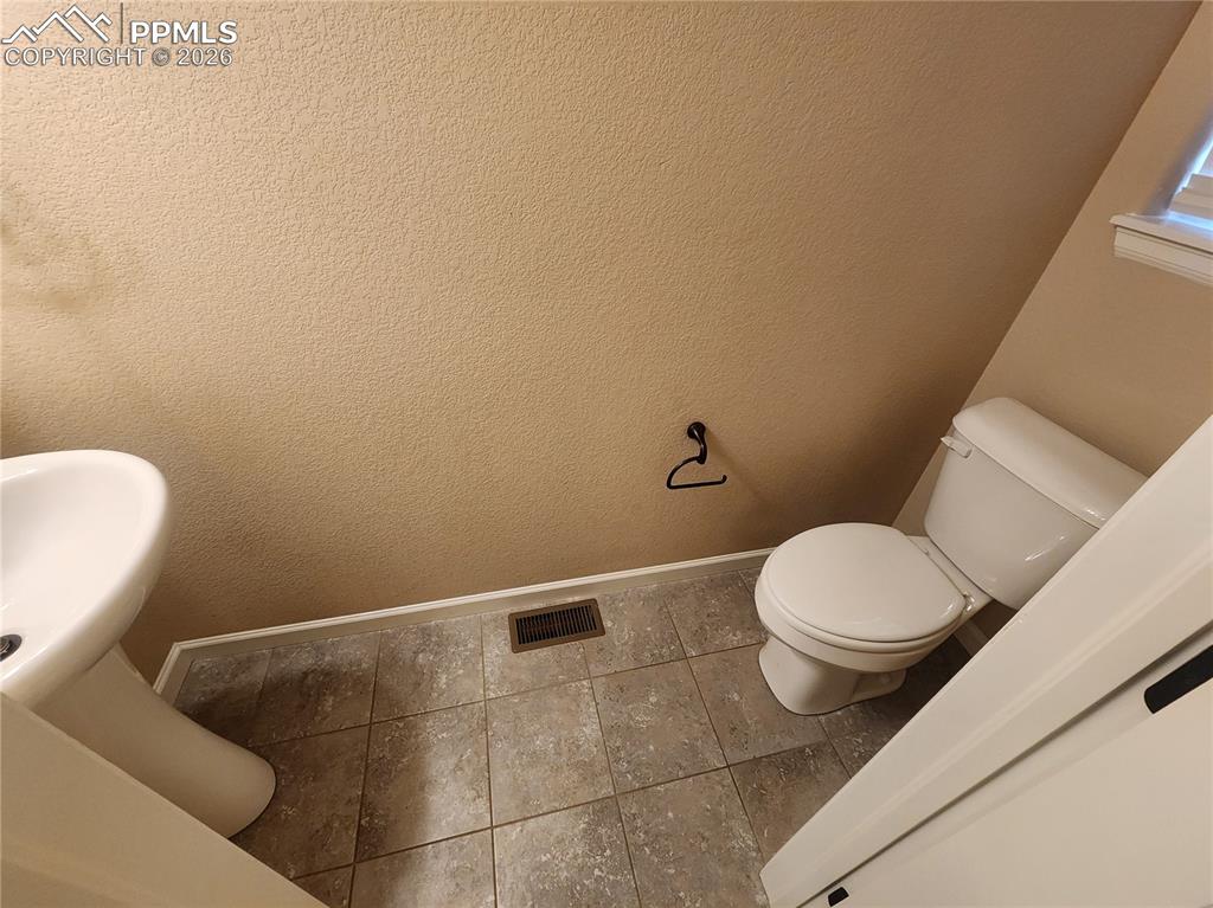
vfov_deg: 89.9
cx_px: 606
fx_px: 455
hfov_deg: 106.2
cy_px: 454
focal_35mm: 13
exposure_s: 1/60
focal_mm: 2.2
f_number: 2.2
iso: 320
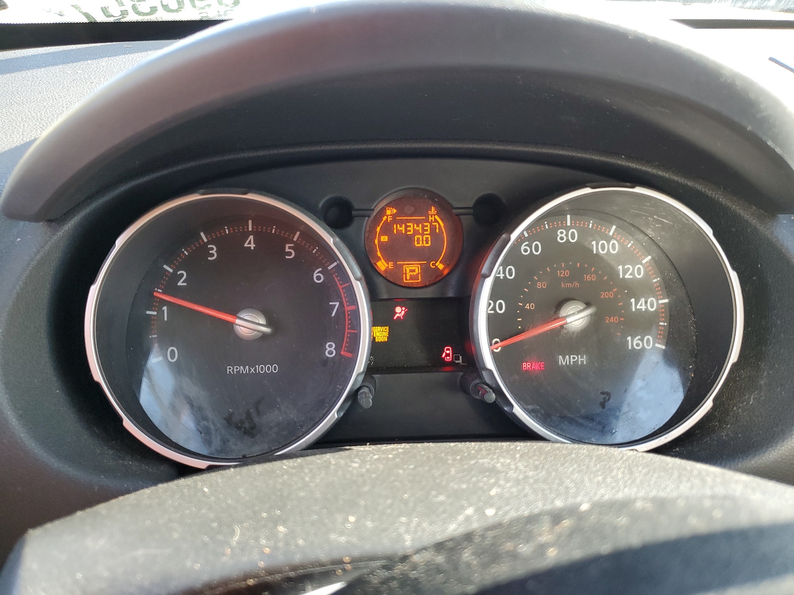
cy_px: 298
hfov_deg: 67.3
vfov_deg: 53.1
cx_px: 397
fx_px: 596
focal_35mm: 26
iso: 77
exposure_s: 1/120
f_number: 1.5
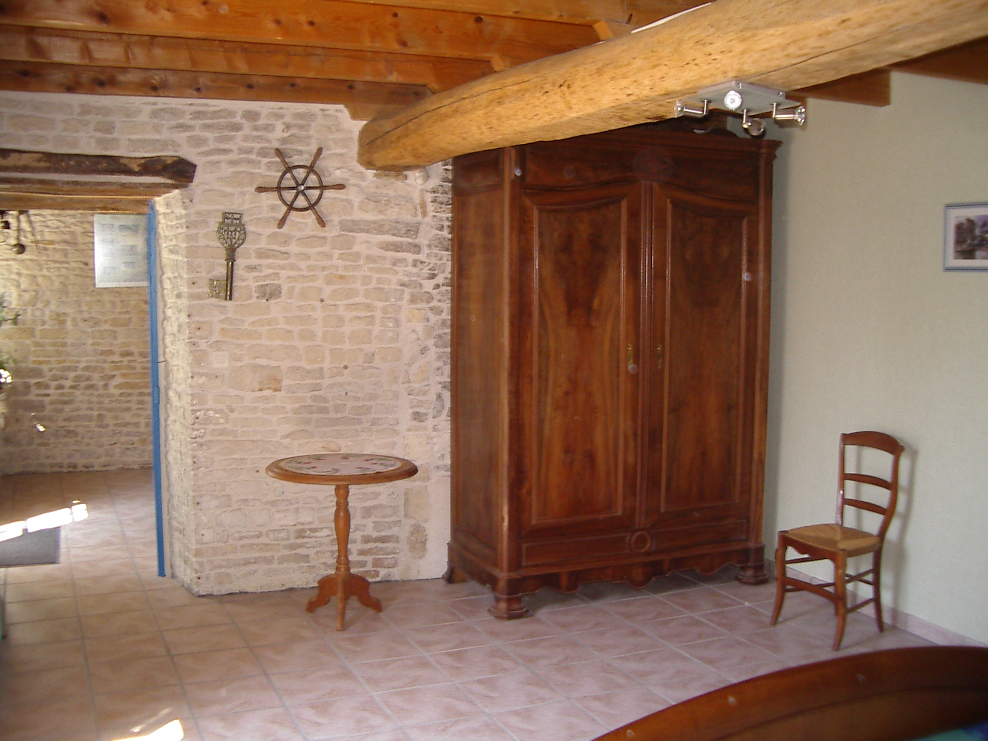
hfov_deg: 49.0
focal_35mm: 38
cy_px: 370
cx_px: 494
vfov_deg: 37.7
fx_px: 1085
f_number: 2.6
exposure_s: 1/60
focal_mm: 5.8
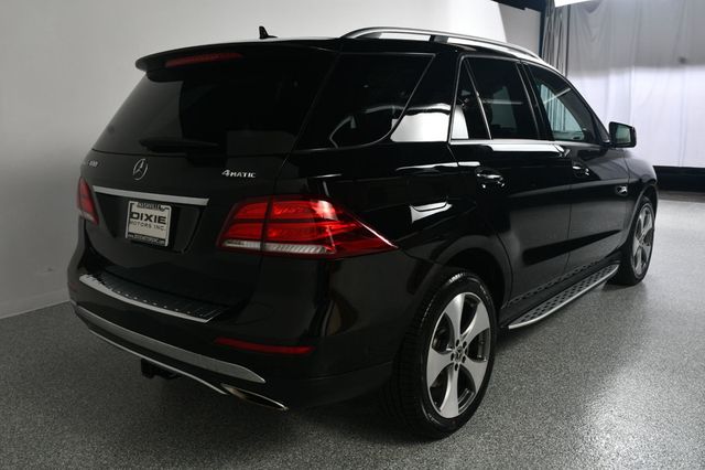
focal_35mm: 30
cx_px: 352
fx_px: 587
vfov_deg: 43.6
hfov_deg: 62.0
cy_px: 235
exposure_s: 1/160
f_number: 10
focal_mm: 20
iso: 100
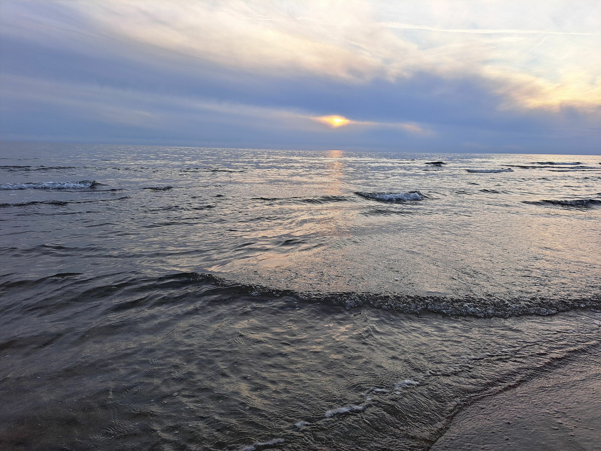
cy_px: 226
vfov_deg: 56.8
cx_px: 300
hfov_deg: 71.6
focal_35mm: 24
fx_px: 417
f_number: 1.8
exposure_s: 1/383
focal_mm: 5.23
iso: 50
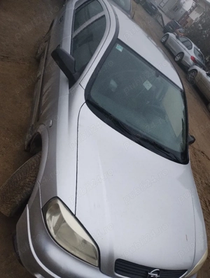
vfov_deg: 63.4
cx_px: 105
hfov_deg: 49.9
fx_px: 226
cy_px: 139
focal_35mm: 28
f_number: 1.8
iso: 425
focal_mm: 4.27
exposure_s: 1/50
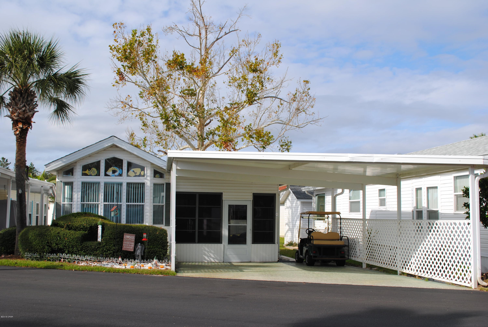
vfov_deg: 34.3
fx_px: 529
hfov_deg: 49.5
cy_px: 164
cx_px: 244
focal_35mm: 39
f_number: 9
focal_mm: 26
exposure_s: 1/320
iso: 100
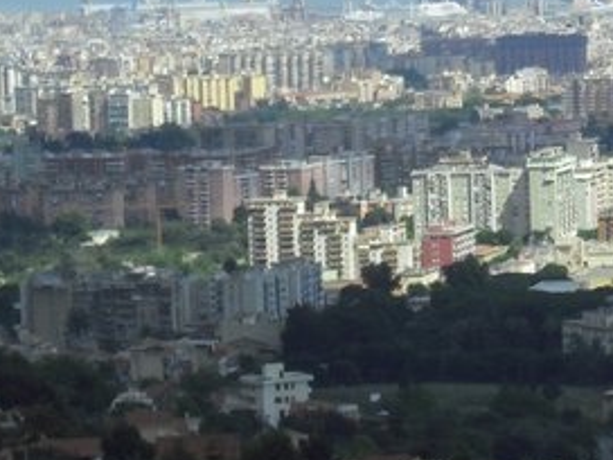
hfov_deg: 6.0
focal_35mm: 332
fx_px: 5879
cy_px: -97
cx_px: 525
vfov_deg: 4.5
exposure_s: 1/800
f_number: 5.2
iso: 100
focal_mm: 18.6
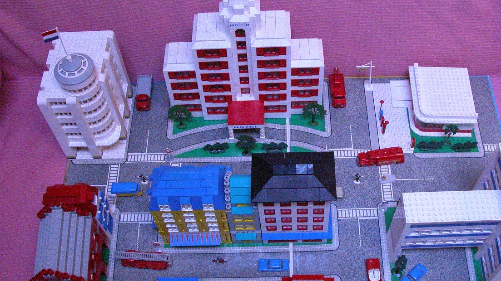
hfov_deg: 47.3
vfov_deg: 27.7
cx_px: 274
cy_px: 164
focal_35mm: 43
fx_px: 571
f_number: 5
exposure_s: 1/104
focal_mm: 8.9
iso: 800
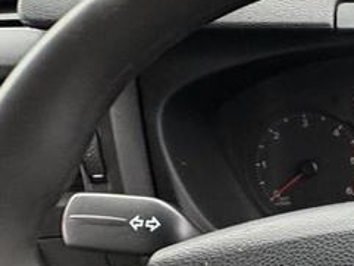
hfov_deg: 29.7
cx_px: 458
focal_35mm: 52
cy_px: 263
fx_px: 532
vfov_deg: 26.6
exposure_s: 1/60
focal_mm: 2.22
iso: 250
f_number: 2.2
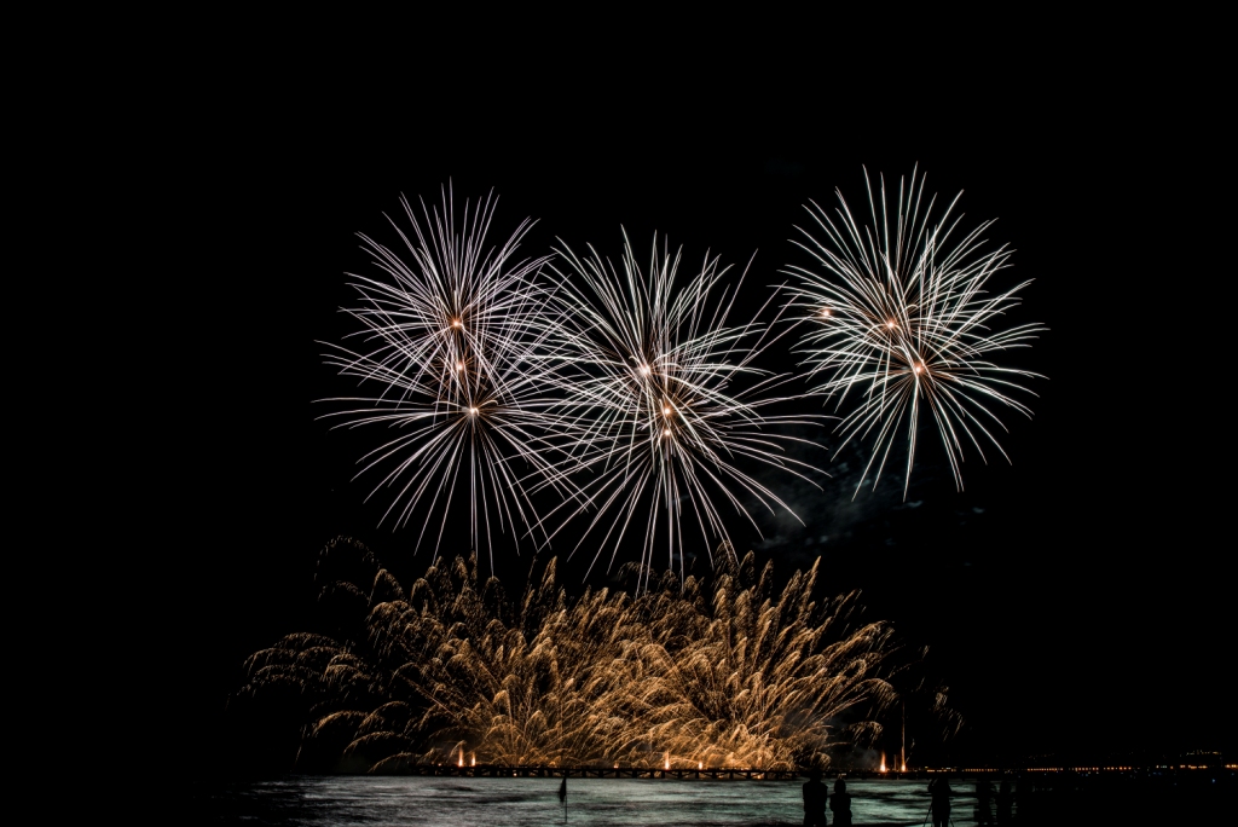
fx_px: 2408
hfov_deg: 28.8
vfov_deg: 19.5
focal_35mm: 70
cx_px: 619
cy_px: 414
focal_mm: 70
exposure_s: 4.3
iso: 200
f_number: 10
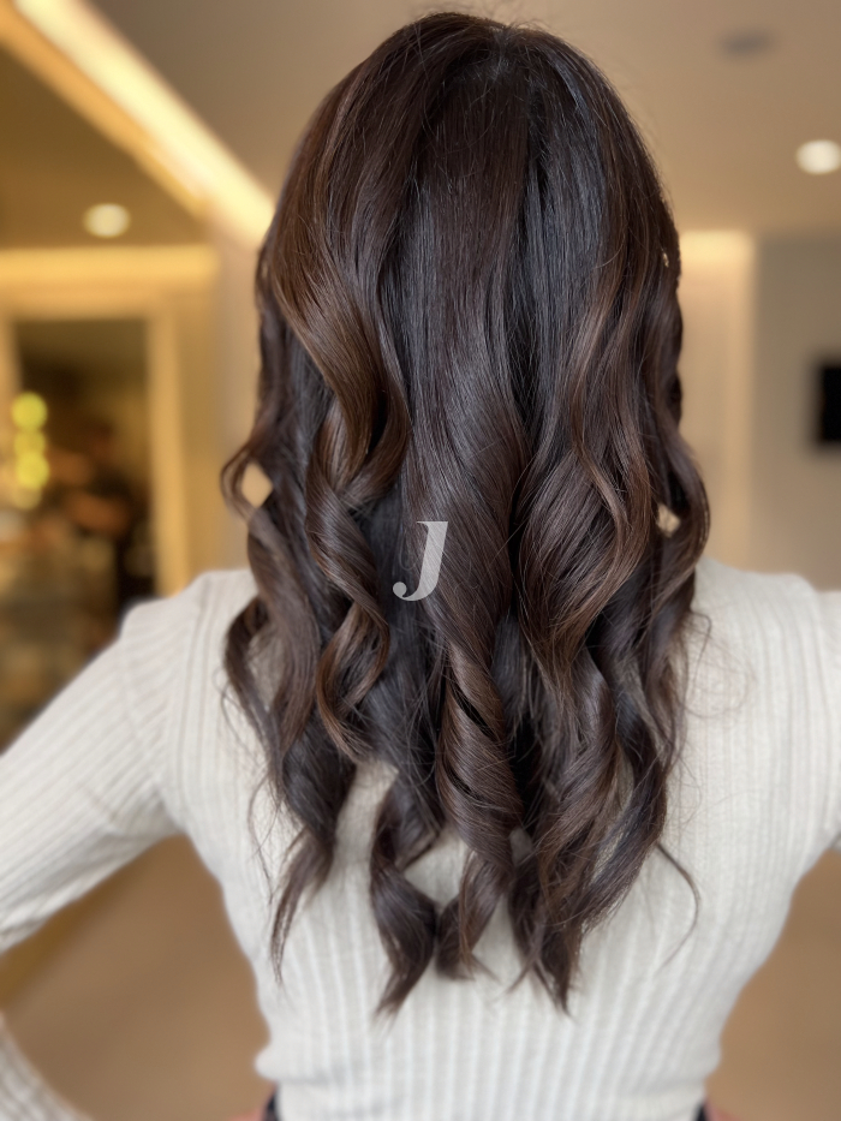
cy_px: 560
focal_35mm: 26
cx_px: 420
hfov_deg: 53.1
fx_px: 842
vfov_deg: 67.3
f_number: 1.5
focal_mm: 5.7
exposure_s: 1/121
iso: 125
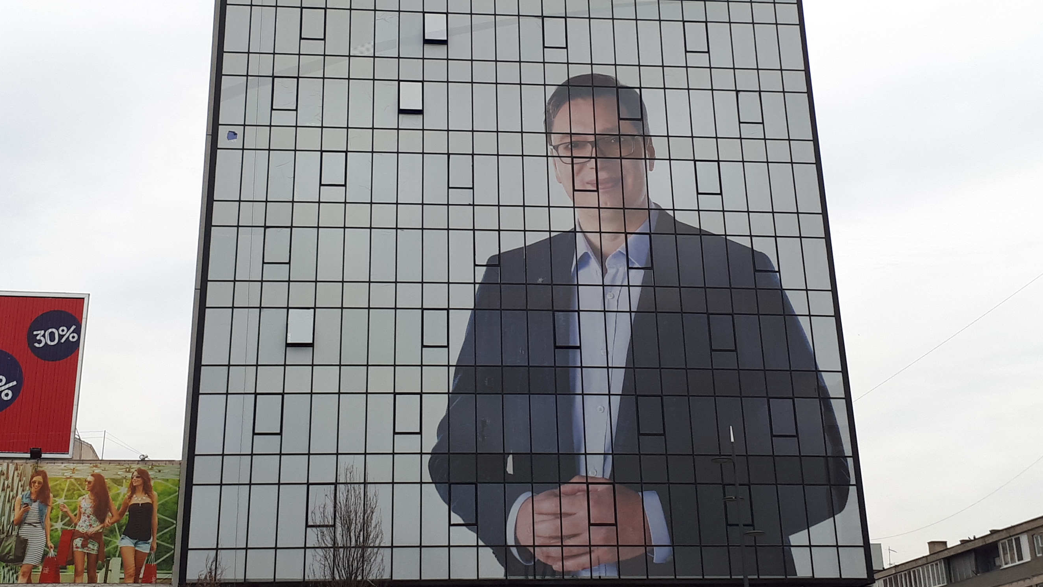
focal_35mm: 51
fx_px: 1410
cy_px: 106
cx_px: 512
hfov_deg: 40.6
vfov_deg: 23.1
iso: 40
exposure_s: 1/992
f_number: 1.9
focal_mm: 3.6
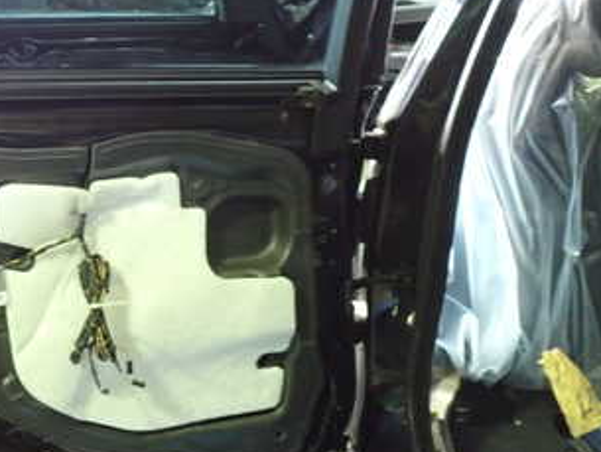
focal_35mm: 59
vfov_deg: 24.7
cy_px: 134
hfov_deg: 30.6
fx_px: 1025
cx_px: 14
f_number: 2.3
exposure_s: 1/30
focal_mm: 5.4
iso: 640
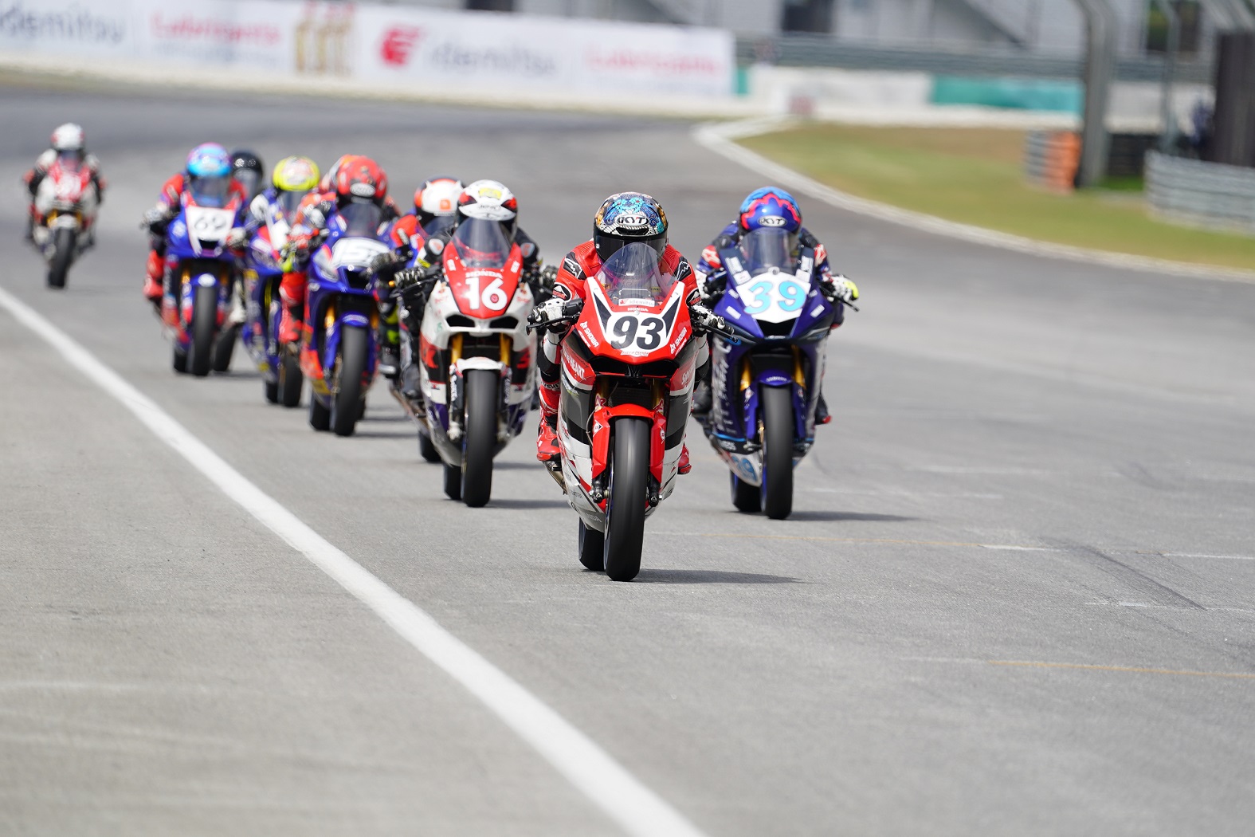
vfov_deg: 2.6
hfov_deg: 3.9
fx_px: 18440
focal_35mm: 529
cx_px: 628
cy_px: 418
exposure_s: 1/500
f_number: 6.3
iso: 125
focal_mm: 529
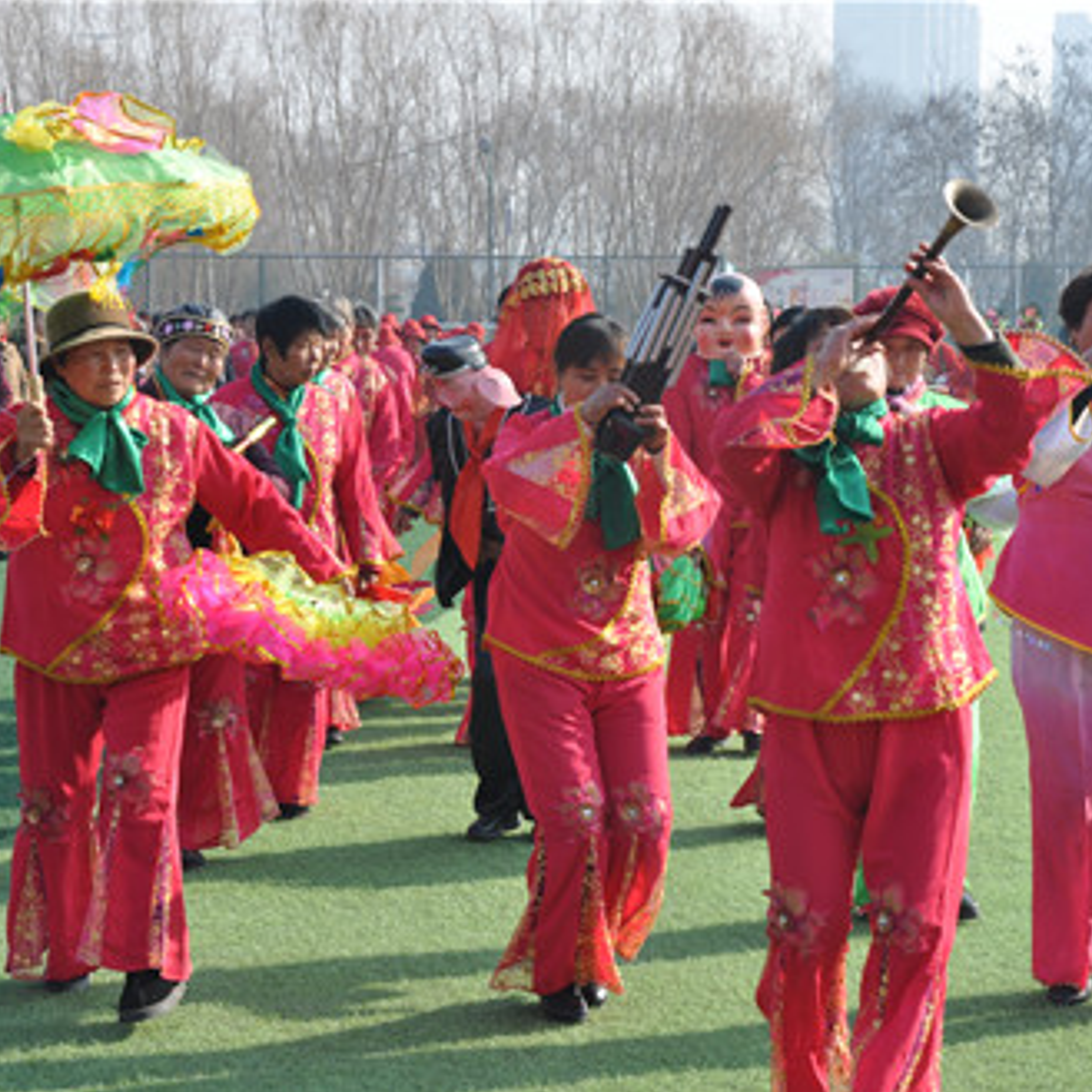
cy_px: 548
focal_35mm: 93
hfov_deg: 18.7
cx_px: 581
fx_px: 3319
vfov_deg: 18.7
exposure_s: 1/250
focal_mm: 48
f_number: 8
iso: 200
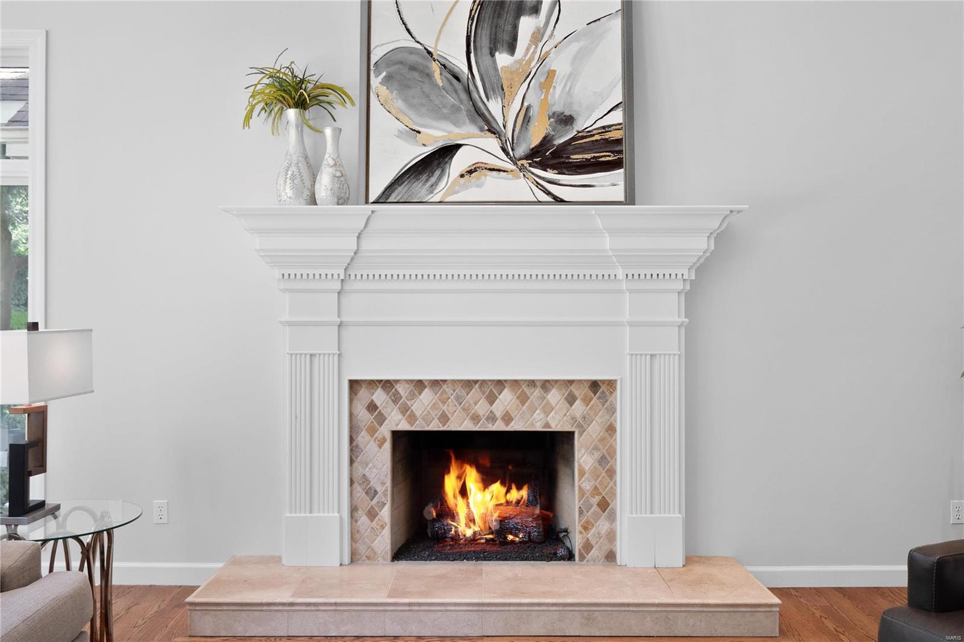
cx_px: 482
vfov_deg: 46.4
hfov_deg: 65.5
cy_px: 321
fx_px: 750
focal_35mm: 28
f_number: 6.3
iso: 400
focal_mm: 14
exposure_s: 1/15
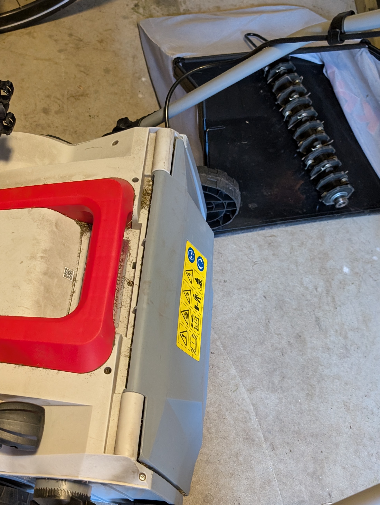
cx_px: 108
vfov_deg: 48.7
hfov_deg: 37.1
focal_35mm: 38
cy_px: 294
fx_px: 555
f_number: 1.68
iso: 1225
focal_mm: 6.9
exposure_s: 1/63.4
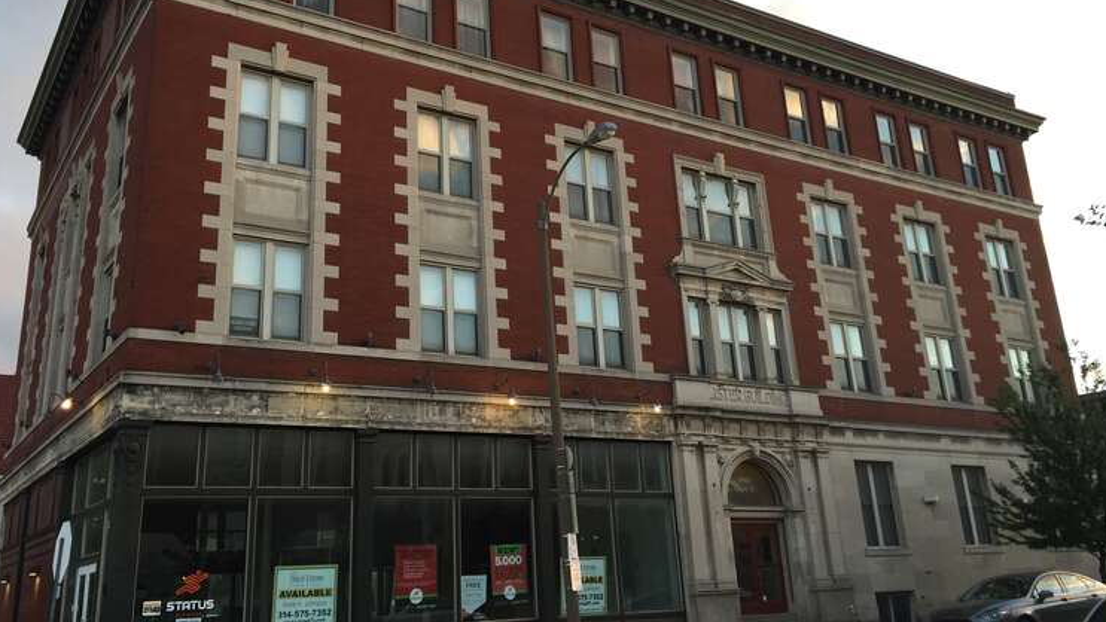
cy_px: 237
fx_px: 997
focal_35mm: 34
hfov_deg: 58.0
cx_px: 531
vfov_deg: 34.5
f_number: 2.2
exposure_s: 1/60
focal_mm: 4.15
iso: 40
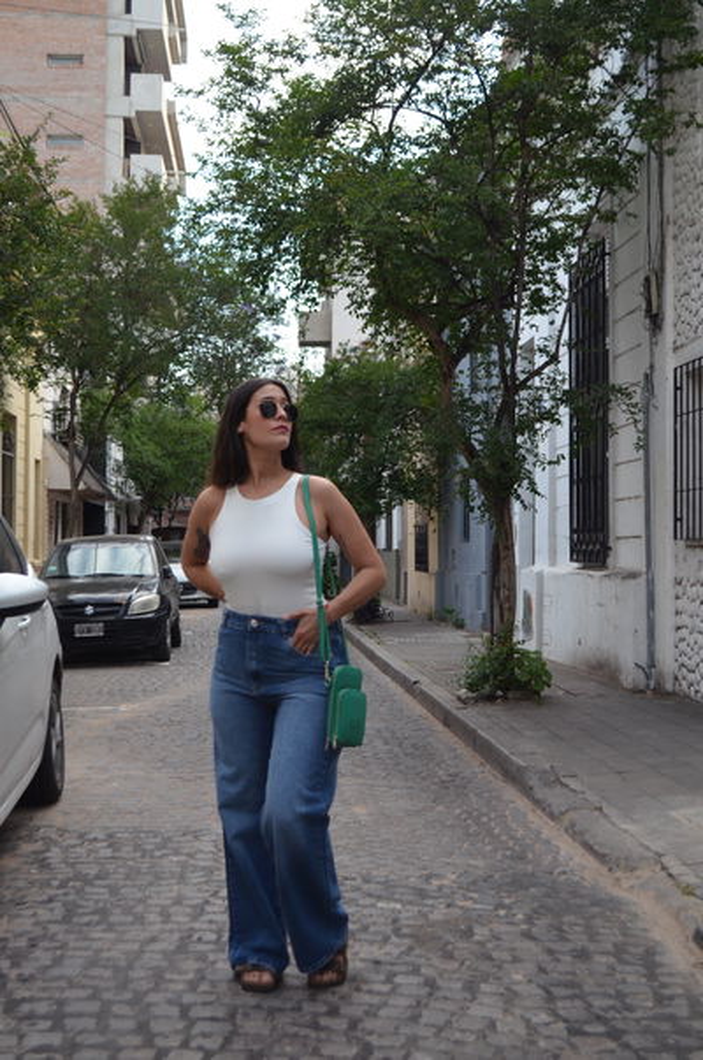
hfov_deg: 28.0
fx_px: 1411
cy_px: 530
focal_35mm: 48
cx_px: 352
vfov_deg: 41.2
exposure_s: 1/500
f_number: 4.8
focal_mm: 32
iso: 1000
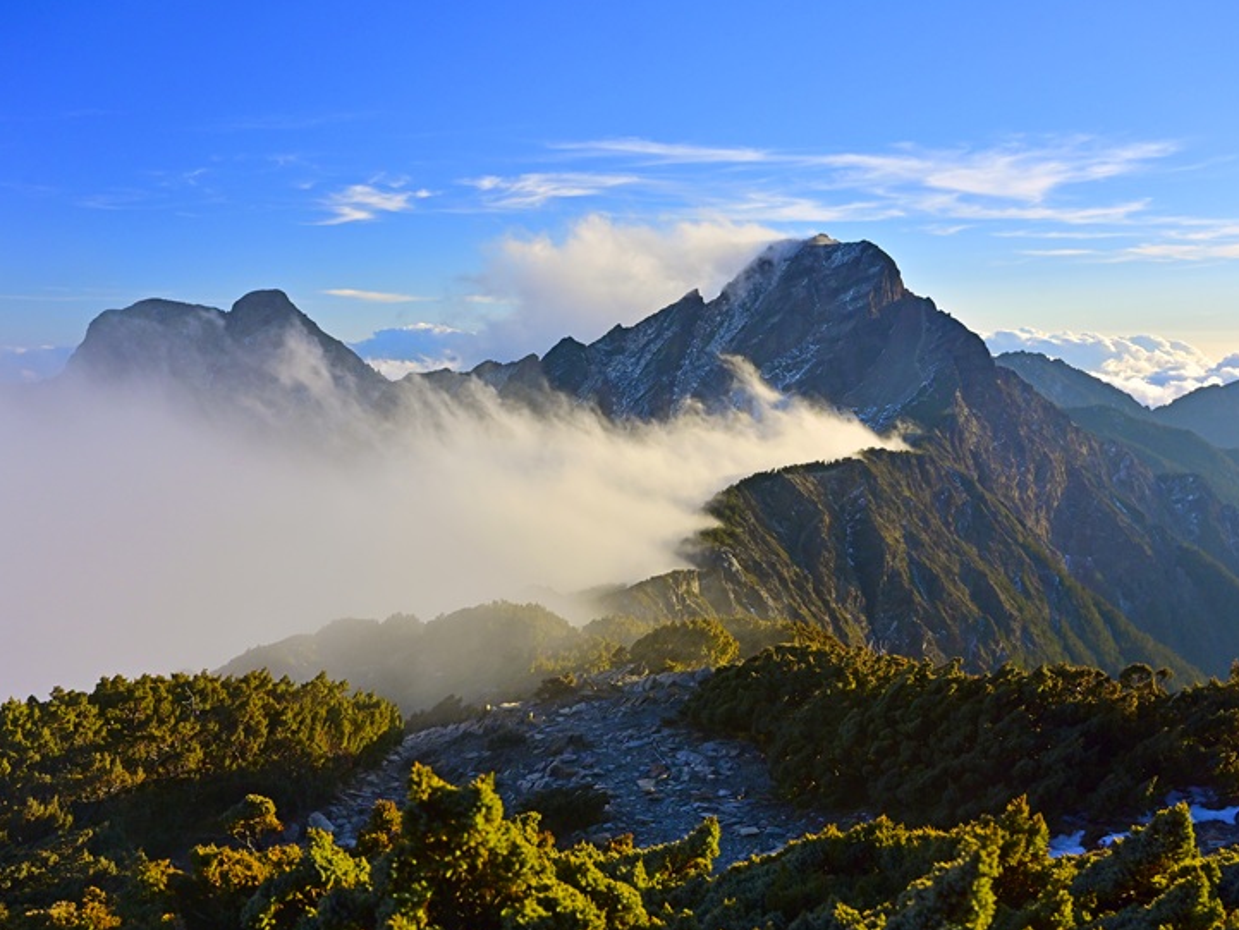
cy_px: 464
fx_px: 1201
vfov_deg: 42.3
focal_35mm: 34
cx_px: 623
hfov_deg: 54.6
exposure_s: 1/400
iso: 400
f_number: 6.3
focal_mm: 30.5
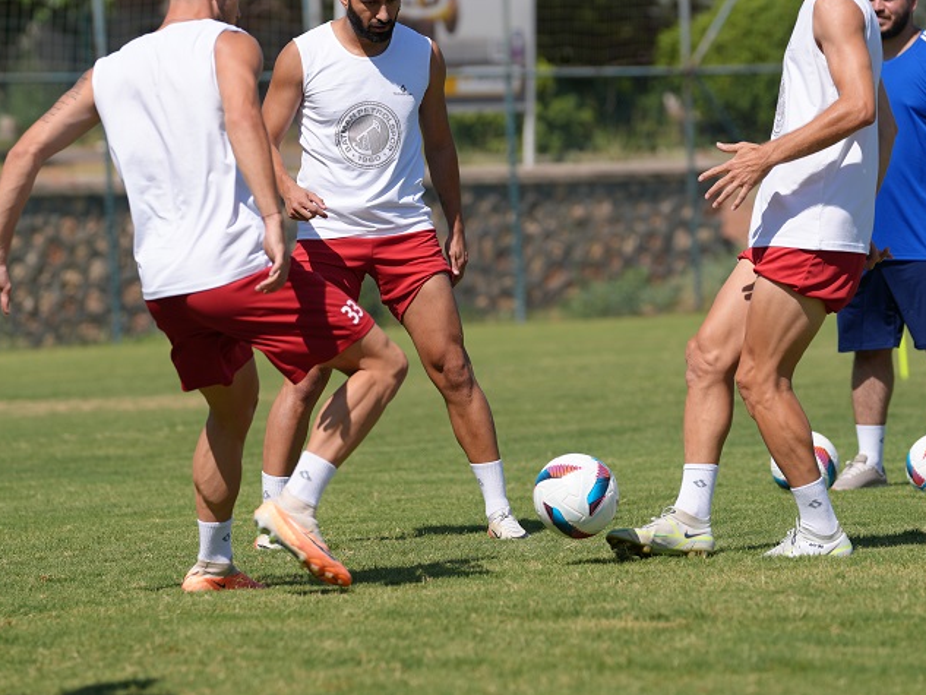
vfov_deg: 5.9
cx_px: 490
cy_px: 242
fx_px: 6796
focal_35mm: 254
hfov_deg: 7.8
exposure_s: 1/1250
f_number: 4.5
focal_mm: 176
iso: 100
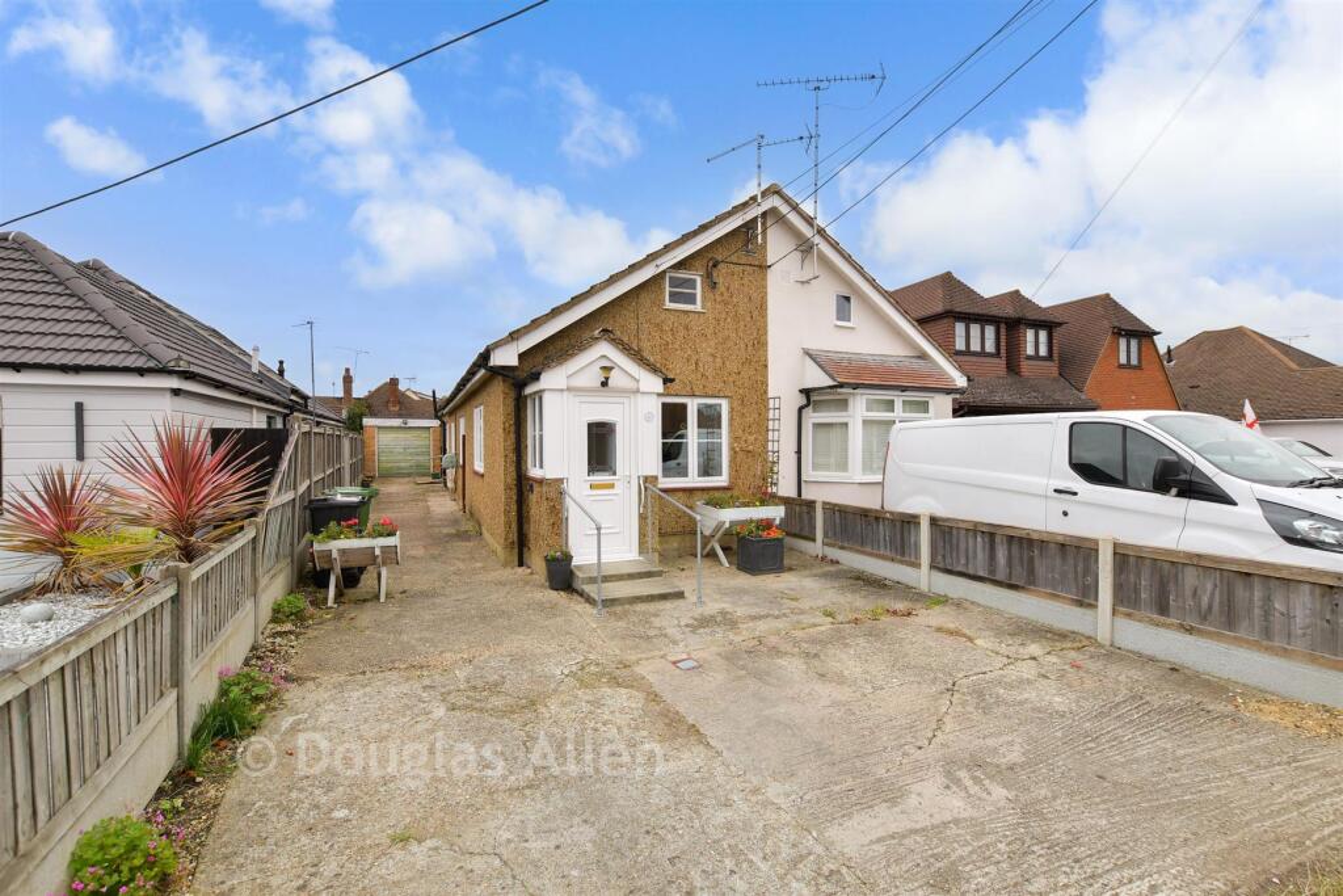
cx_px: 672
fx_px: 560
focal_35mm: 15
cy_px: 448
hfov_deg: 100.4
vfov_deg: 77.3
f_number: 8
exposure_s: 1/80
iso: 80
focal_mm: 10
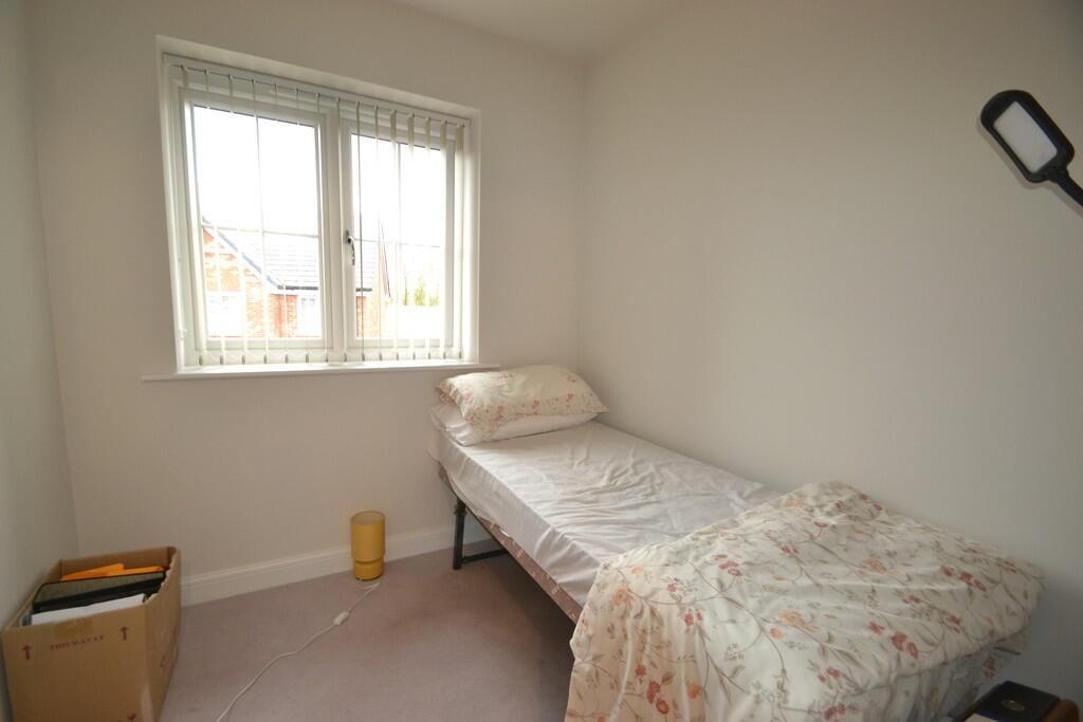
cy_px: 361
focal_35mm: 15
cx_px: 542
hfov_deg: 100.4
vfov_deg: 77.3
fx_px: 451
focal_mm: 10
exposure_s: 1/60
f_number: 3.5
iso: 500
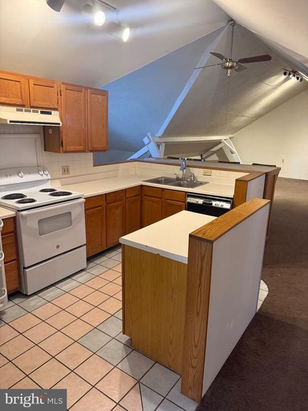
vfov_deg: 71.6
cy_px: 206
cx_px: 154
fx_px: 285
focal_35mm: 24
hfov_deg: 56.8
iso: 400
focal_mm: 6.76
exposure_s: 1/60
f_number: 1.78
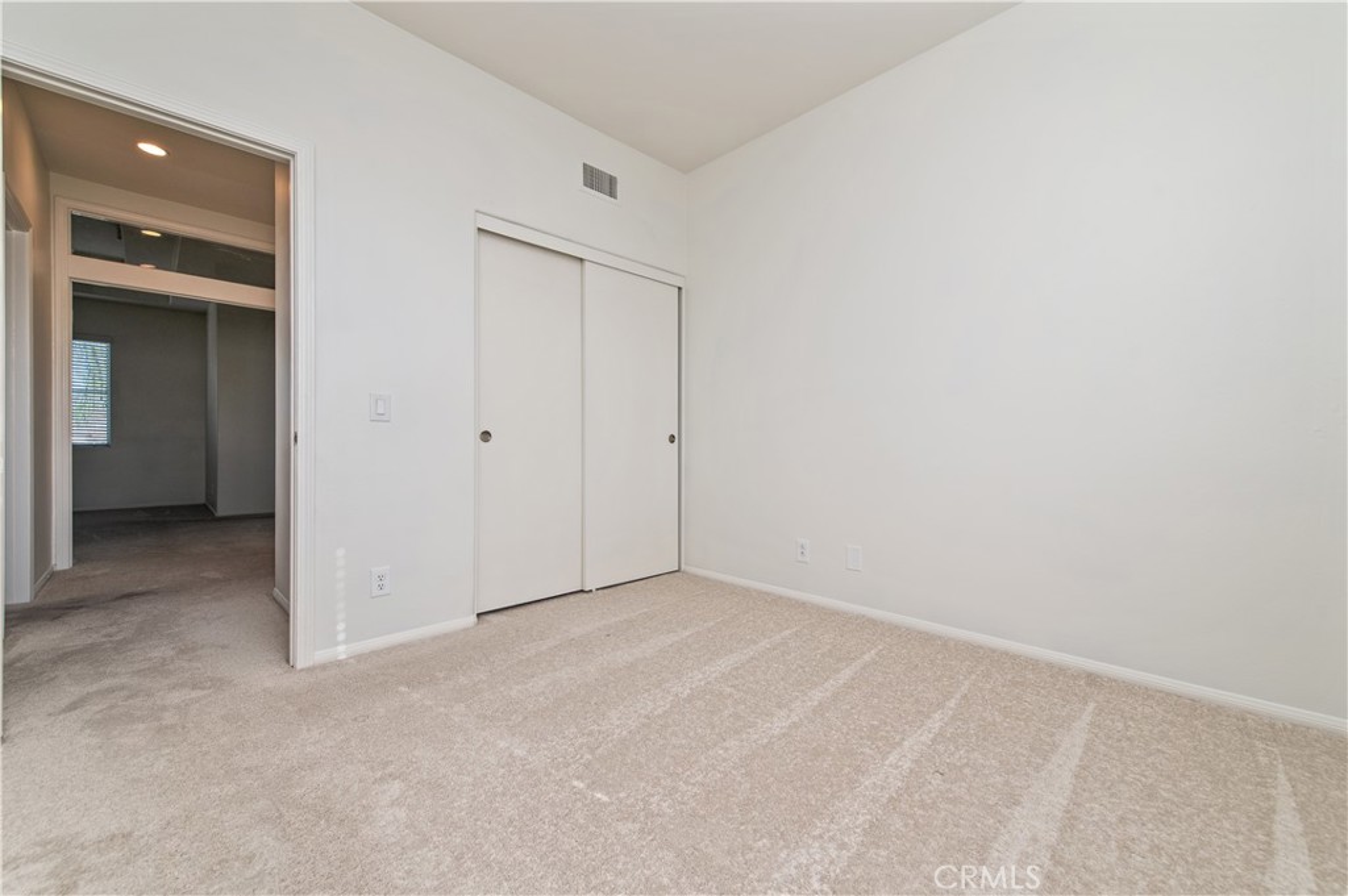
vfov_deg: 81.1
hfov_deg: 104.3
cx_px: 674
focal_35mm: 14
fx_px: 524
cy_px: 448
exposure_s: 1/125
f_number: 5.6
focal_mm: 14
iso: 160
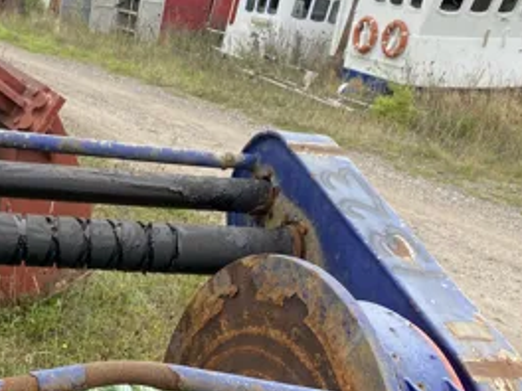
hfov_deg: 29.9
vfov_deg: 23.2
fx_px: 920
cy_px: 378
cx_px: 26
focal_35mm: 61
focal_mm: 4.25
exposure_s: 1/354
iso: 32
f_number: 1.8
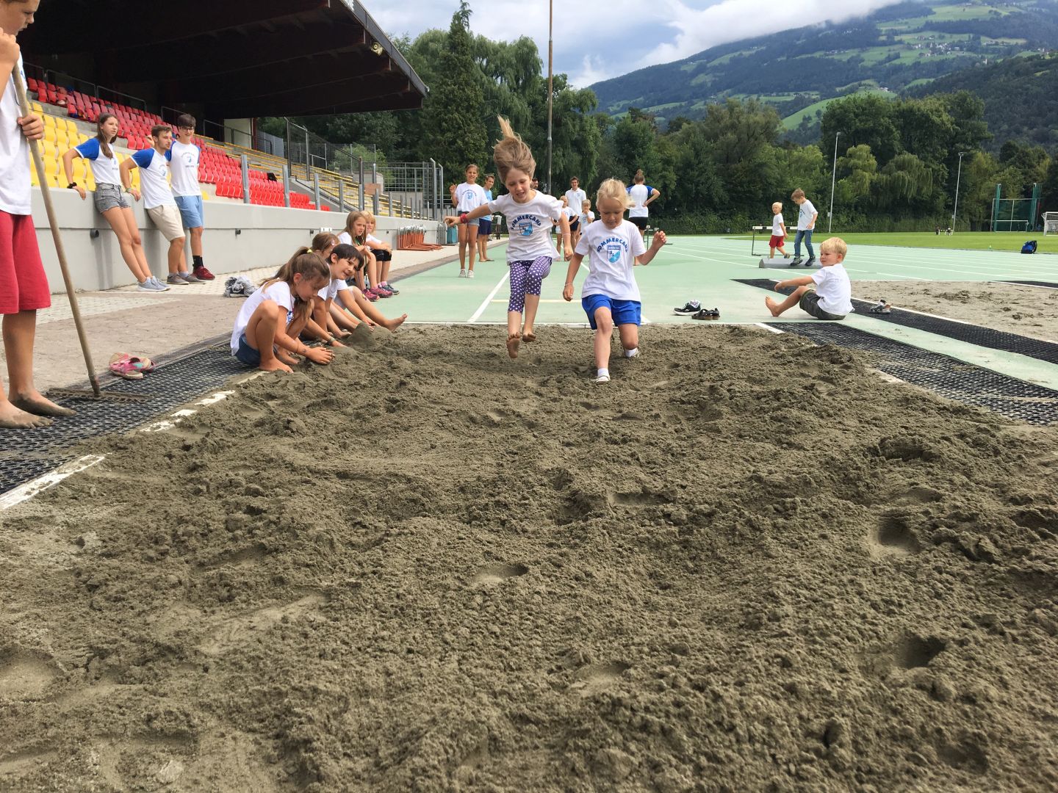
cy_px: 396
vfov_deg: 48.2
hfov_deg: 61.7
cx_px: 529
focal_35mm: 29
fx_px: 886
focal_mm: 4.15
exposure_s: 1/1261
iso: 25
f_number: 2.2
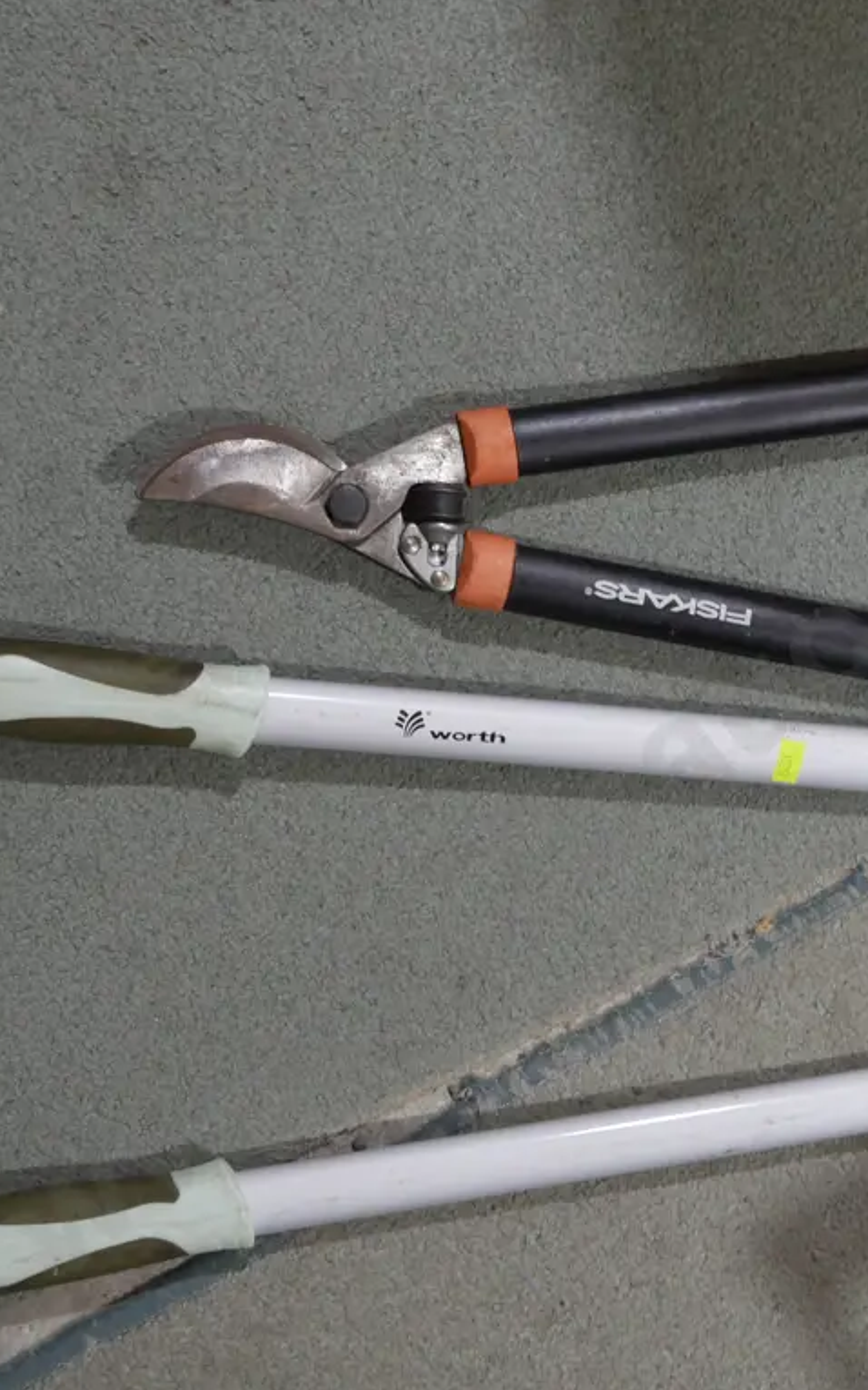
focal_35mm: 71
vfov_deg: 29.0
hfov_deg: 18.1
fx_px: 2688
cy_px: 695
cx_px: 770
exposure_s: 1/60
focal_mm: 25
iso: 640
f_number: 5.3
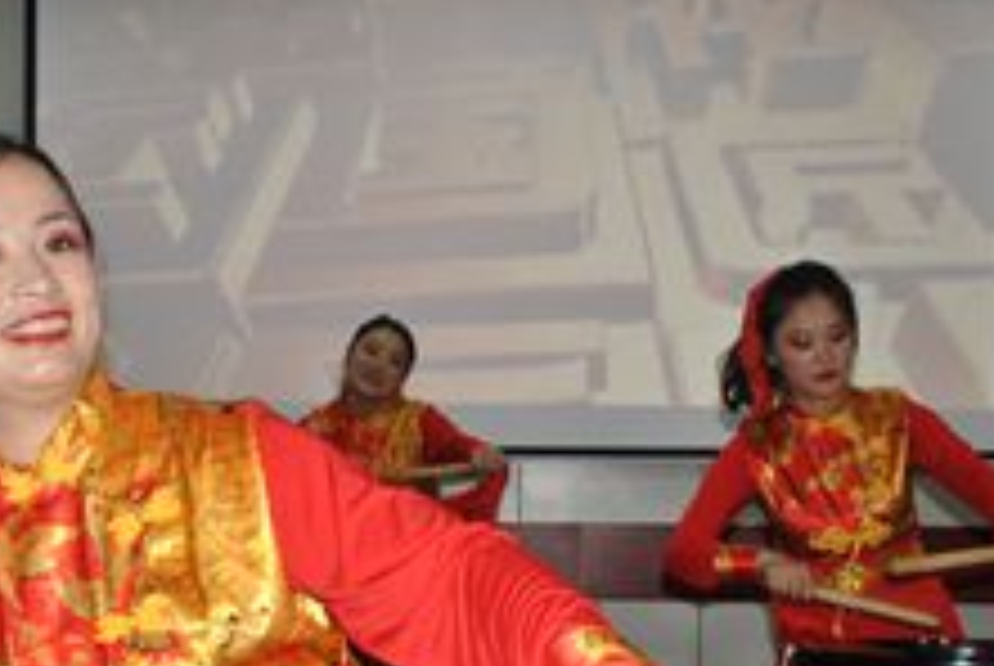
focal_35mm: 61
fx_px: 1686
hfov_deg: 32.8
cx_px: 405
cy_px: 569
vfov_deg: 21.9
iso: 200
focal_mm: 18
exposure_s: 1/60
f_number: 3.5
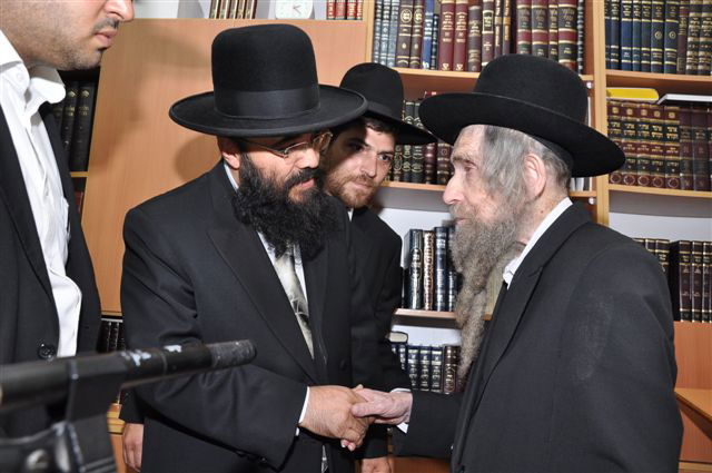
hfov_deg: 59.6
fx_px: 622
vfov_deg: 41.6
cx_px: 356
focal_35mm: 32
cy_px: 236
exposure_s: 1/60
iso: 400
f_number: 6.3
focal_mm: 21
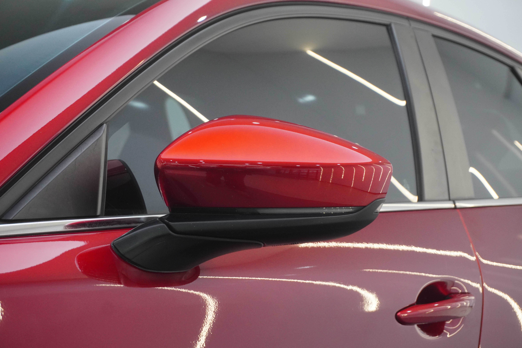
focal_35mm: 75
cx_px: 261
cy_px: 174
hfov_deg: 27.0
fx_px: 1087
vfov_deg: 18.2
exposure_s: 1/80
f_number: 6.3
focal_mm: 50
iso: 2000
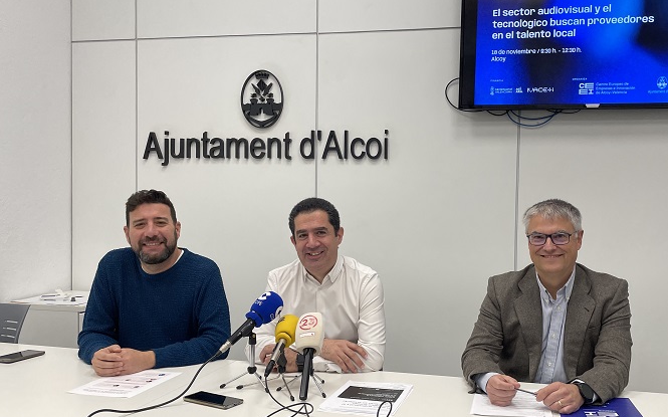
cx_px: 388
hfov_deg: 56.4
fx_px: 619
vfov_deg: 37.2
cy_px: 223
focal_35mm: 34
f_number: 1.6
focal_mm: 4.2
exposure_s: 1/100
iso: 80
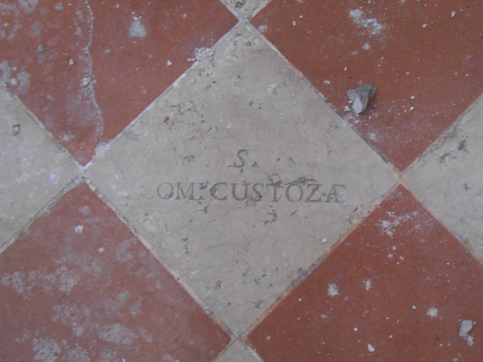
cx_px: 242
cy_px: 181
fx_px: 614
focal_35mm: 44
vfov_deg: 32.9
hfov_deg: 42.9
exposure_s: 1/15
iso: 800
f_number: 4.5
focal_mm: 7.8
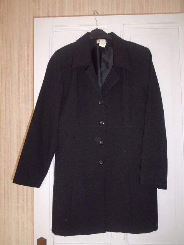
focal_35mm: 28
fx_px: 198
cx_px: 92
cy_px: 122
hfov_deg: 49.7
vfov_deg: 63.4
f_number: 3.9
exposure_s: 1/34
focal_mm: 5.1
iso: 200
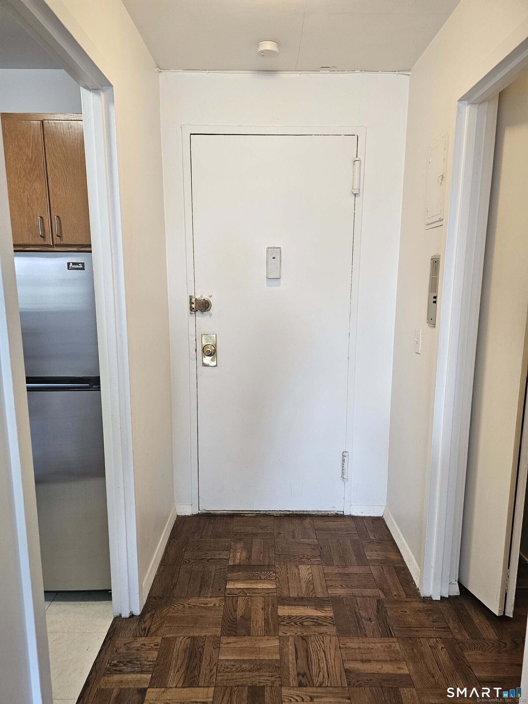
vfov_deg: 73.9
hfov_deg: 58.9
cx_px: 264
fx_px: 468
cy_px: 352
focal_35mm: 23
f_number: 1.7
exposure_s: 1/120
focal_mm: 6.3
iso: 200
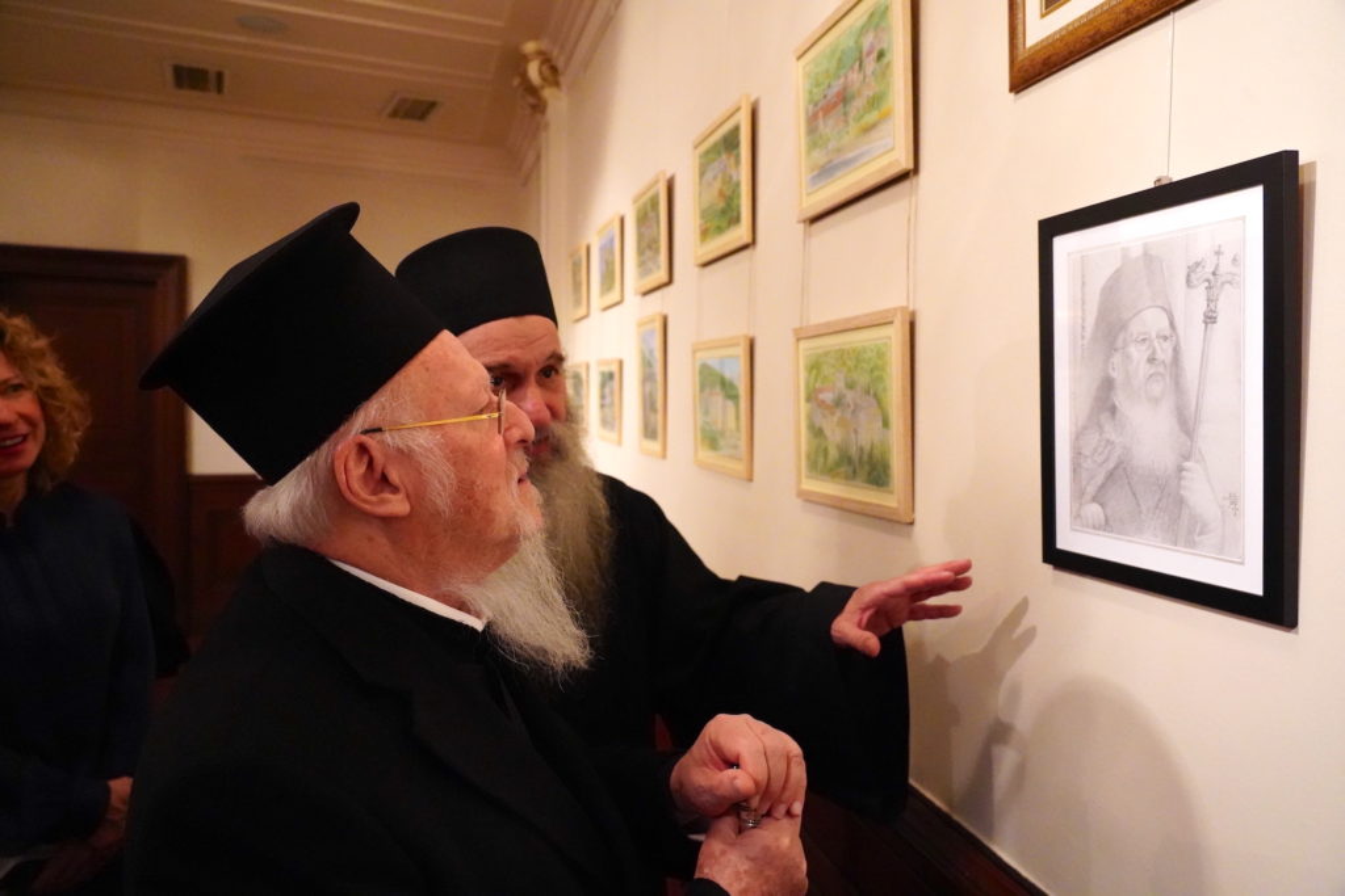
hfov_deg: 69.4
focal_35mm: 26
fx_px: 971
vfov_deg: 49.6
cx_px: 672
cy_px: 448
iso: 16000
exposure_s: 1/400
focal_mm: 26
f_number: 5
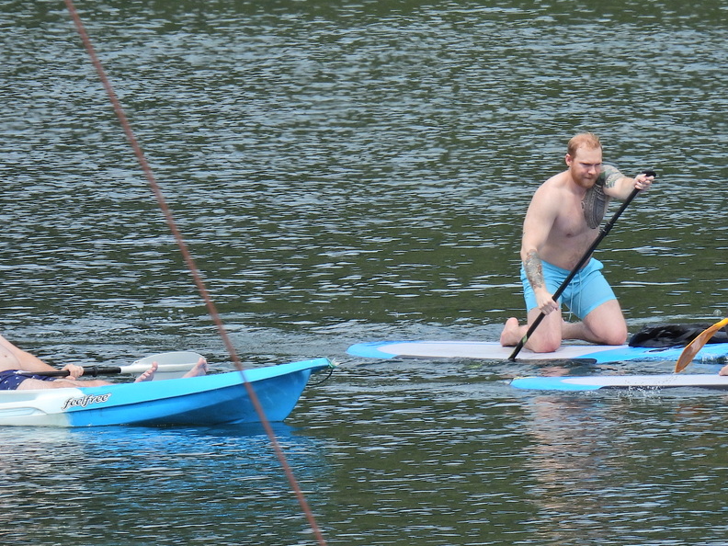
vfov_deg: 1.0
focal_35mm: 1536
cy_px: 218
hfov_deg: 1.3
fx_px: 32303
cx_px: 471
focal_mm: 170
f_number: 5.6
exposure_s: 1/500
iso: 100
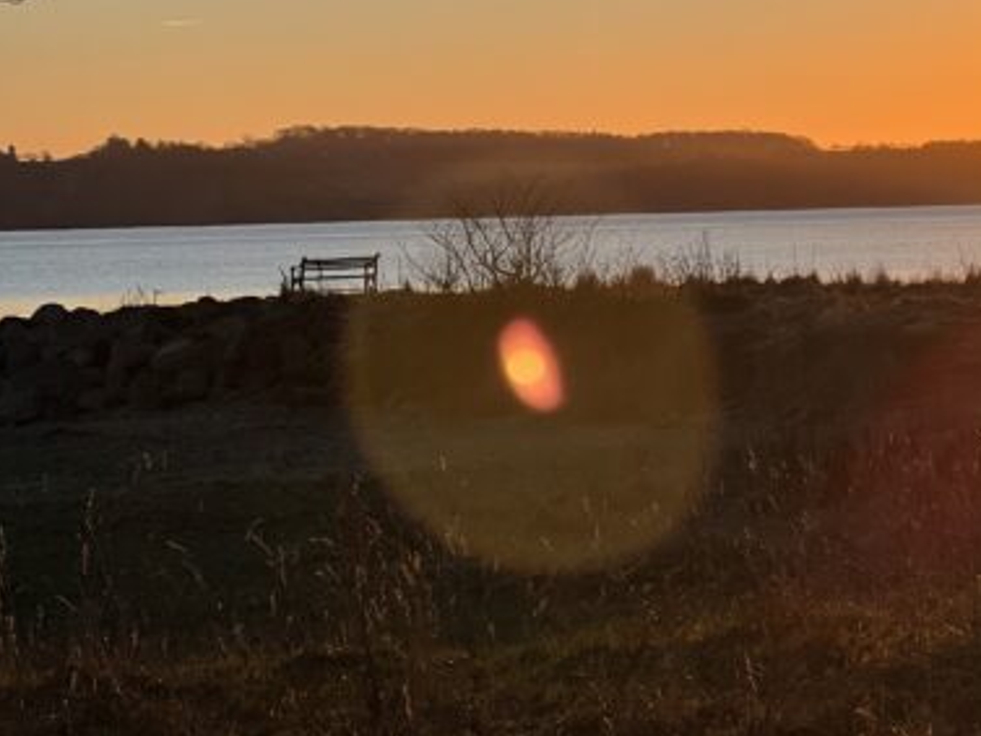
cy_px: 255
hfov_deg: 13.8
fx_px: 4025
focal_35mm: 142
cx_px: 880
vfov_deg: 10.4
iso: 32
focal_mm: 9
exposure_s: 1/664
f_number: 2.8
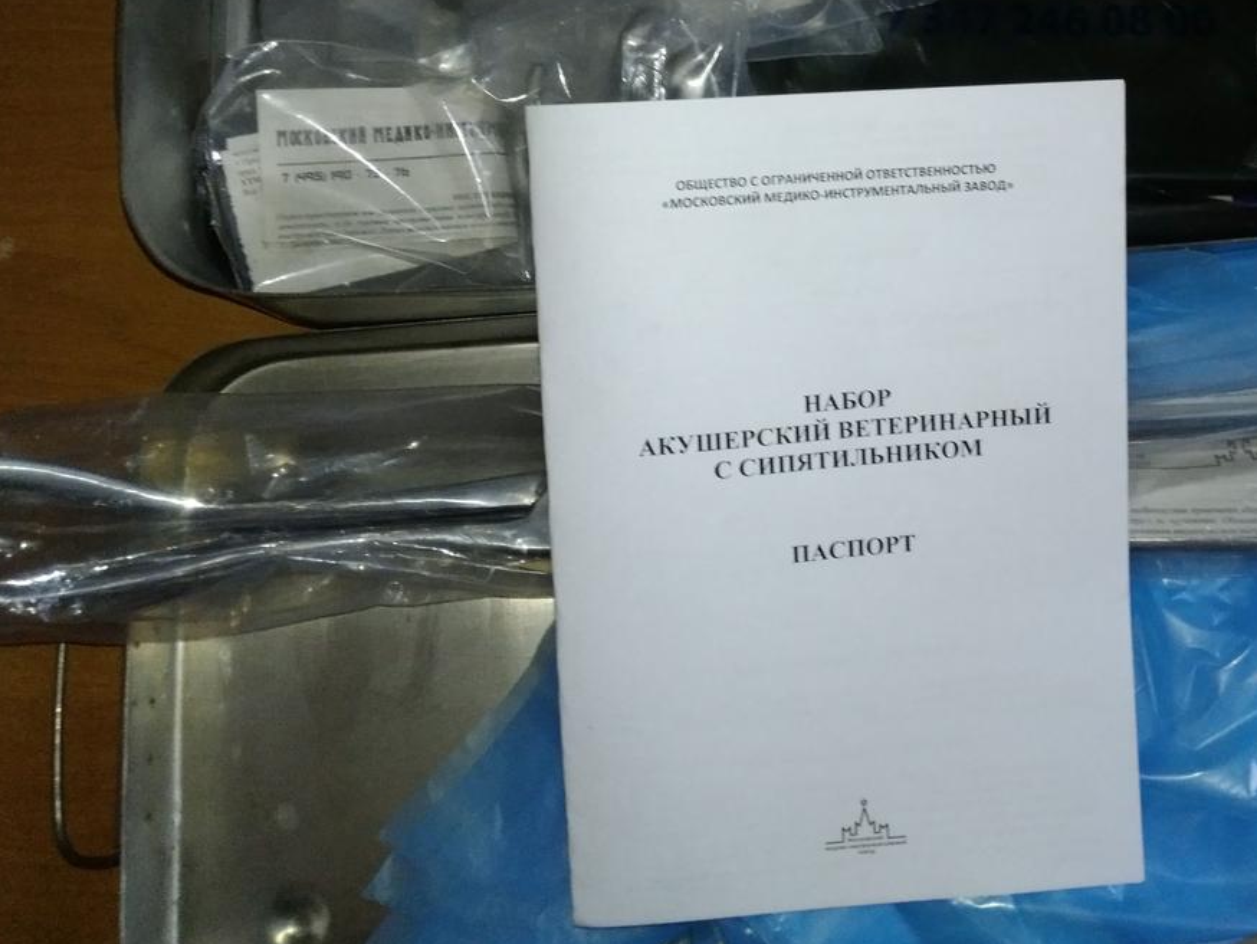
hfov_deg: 44.7
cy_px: 259
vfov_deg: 34.5
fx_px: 1489
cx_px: 886
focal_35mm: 41
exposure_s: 1/33
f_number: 2
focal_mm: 3.79
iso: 593
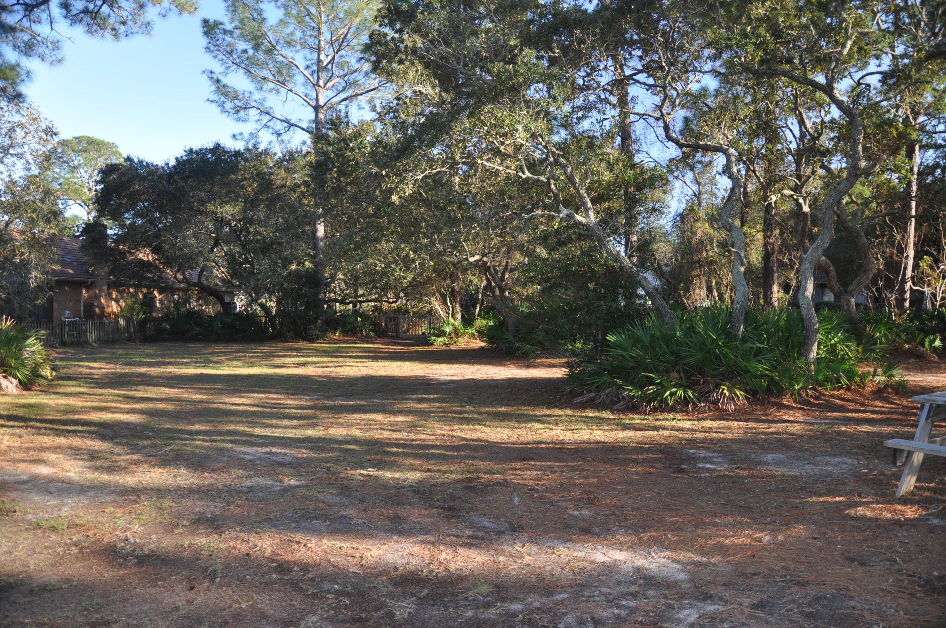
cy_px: 314
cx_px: 473
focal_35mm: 27
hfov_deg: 67.4
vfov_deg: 47.8
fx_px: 709
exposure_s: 1/200
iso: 400
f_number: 3.5
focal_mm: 18
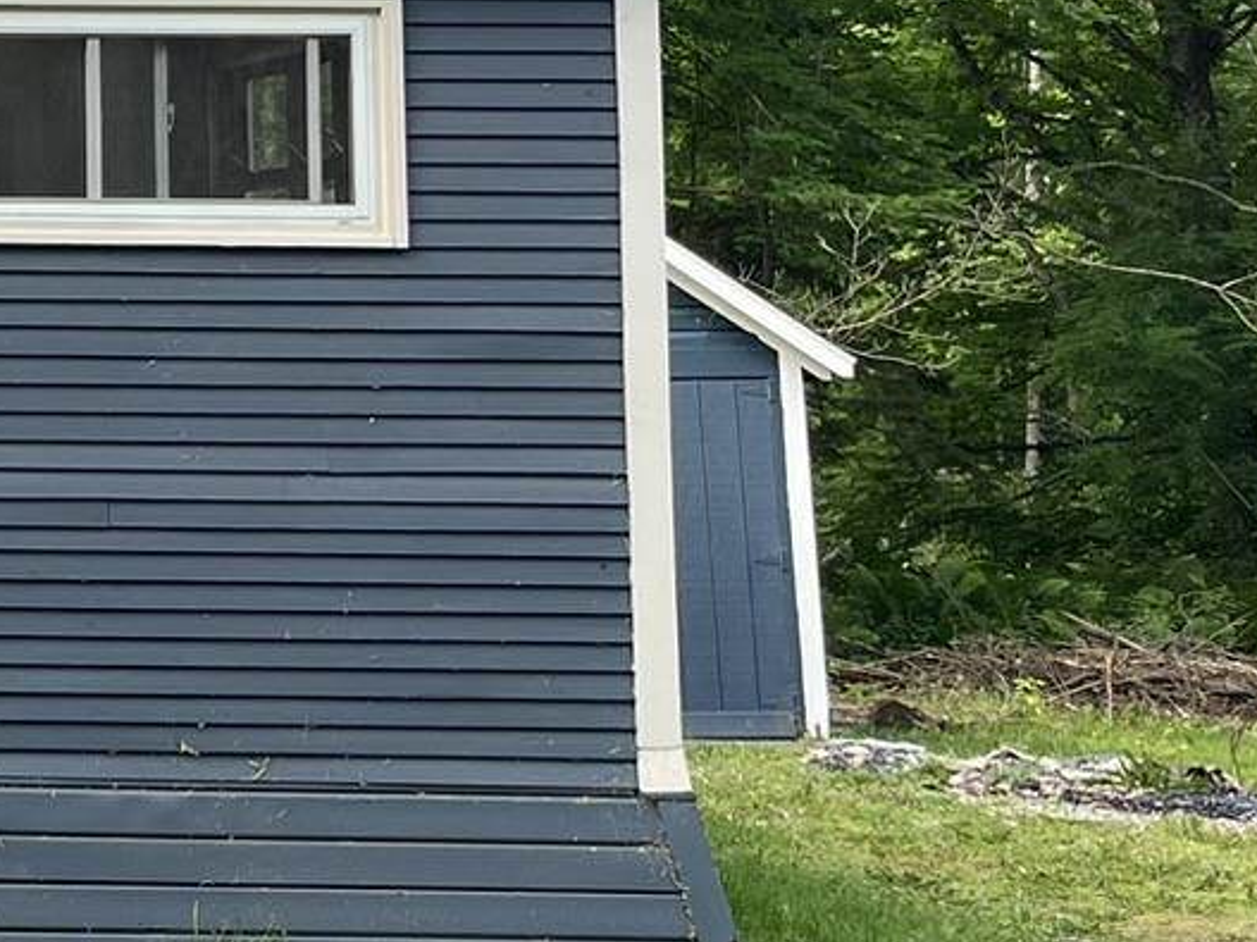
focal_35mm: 101
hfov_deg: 17.1
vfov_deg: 14.4
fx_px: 3667
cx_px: -778
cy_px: 7
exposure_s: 1/315
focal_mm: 5.1
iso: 50
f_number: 1.6
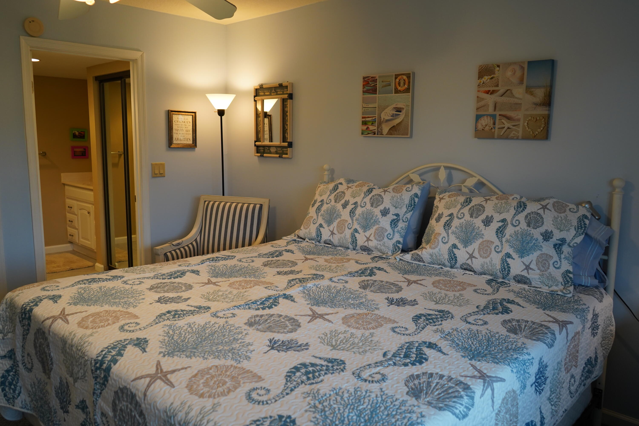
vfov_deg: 46.4
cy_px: 213
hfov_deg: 65.5
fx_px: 497
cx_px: 320
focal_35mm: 28
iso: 1000
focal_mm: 28
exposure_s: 1/160
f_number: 4
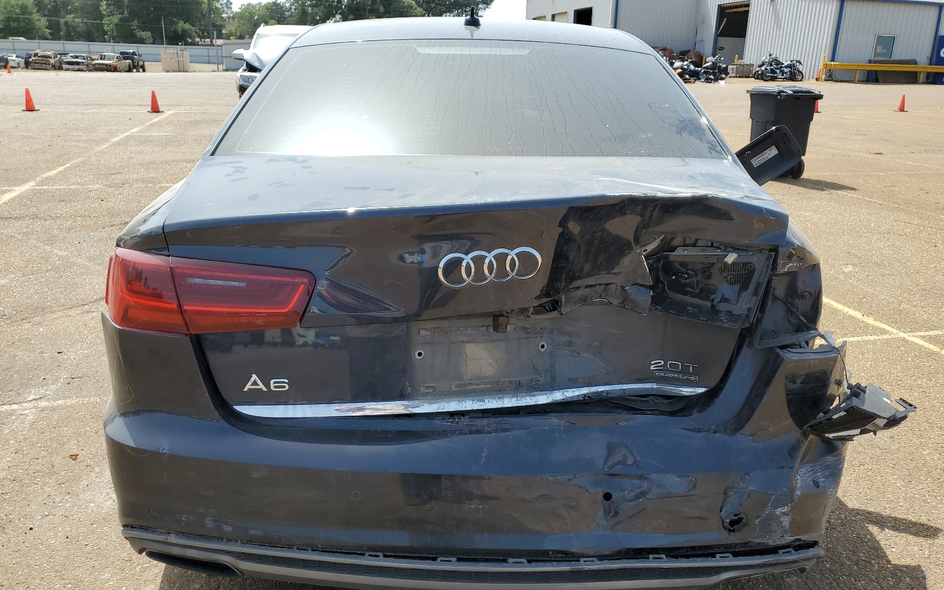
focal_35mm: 28
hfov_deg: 66.5
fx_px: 720
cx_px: 476
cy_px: 304
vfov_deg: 44.5
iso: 50
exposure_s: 1/1667
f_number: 1.5
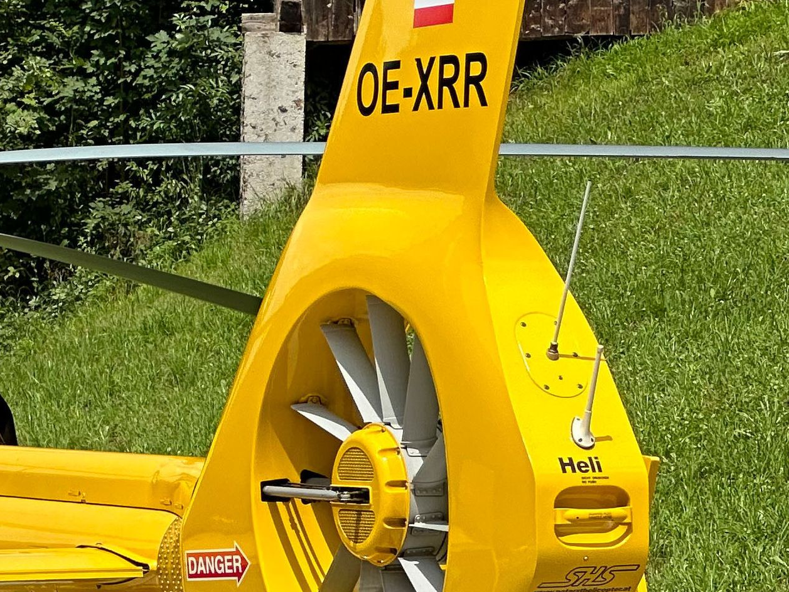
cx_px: -384
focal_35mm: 245
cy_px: 470
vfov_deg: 6.1
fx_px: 5585
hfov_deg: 7.9
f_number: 2.8
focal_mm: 9
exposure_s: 1/853
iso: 32
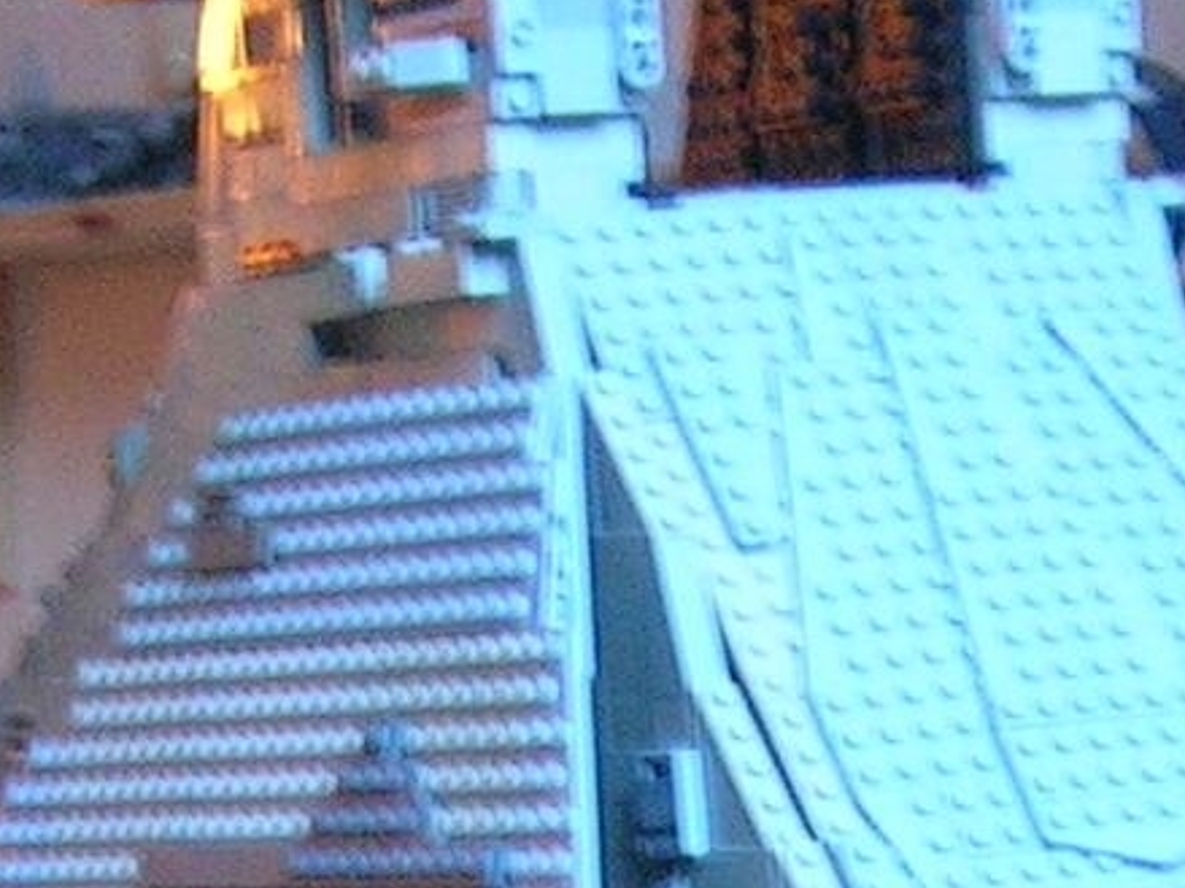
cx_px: 839
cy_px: 1409
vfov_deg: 6.5
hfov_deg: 8.8
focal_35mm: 224
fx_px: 7666
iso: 121
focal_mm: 7.3
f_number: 3.1
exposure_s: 1/3.9
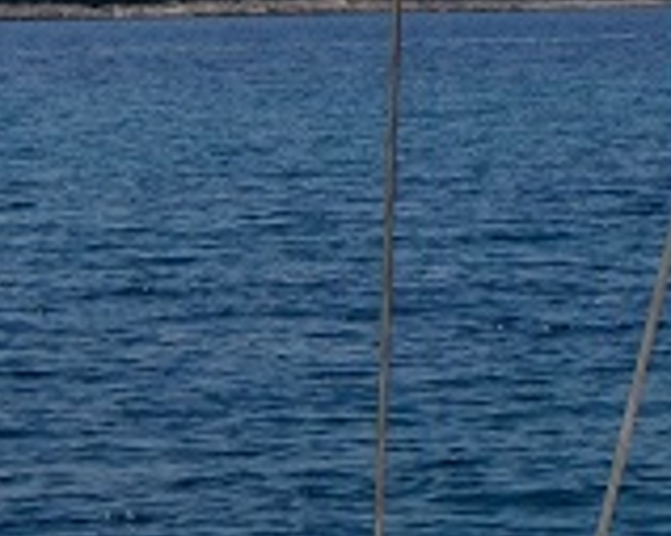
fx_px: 3850
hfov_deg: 9.4
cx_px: 1277
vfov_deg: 7.7
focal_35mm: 194
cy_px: -500
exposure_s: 1/400
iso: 400
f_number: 16
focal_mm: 22
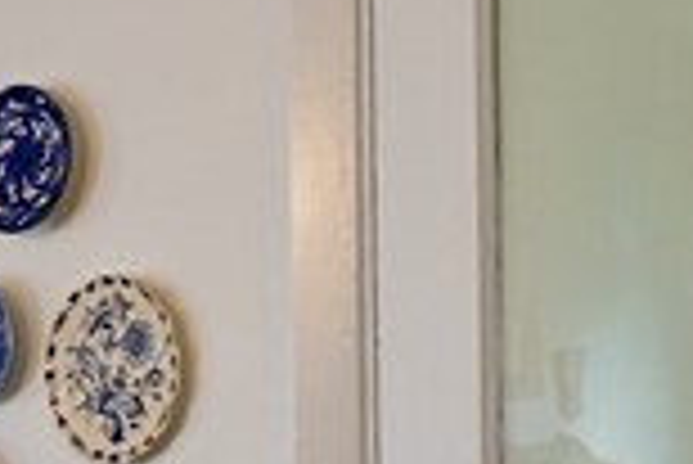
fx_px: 3931
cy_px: 982
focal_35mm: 204
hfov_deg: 10.1
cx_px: 396
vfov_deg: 6.5
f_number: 4
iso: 1250
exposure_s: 1/160
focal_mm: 29
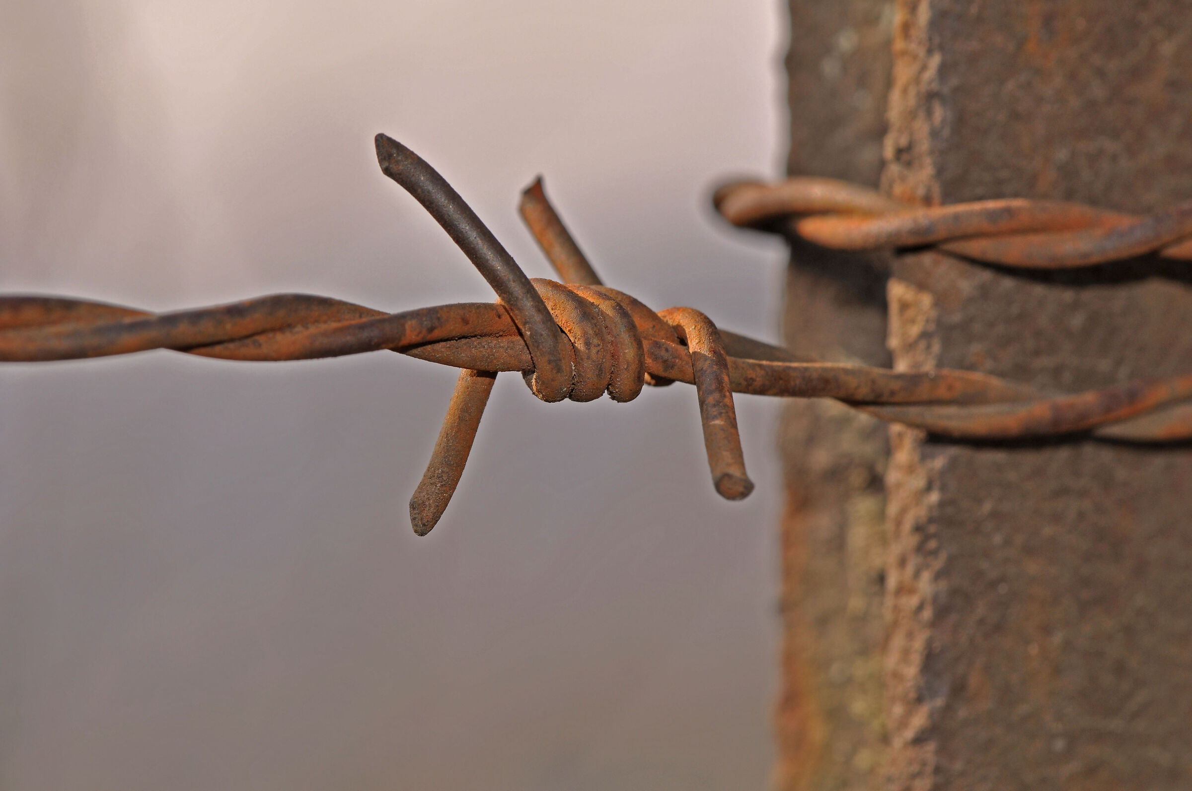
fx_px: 4216
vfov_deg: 10.7
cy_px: 396
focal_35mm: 128
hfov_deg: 16.1
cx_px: 596
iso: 200
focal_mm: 85
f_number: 10
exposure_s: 1/200
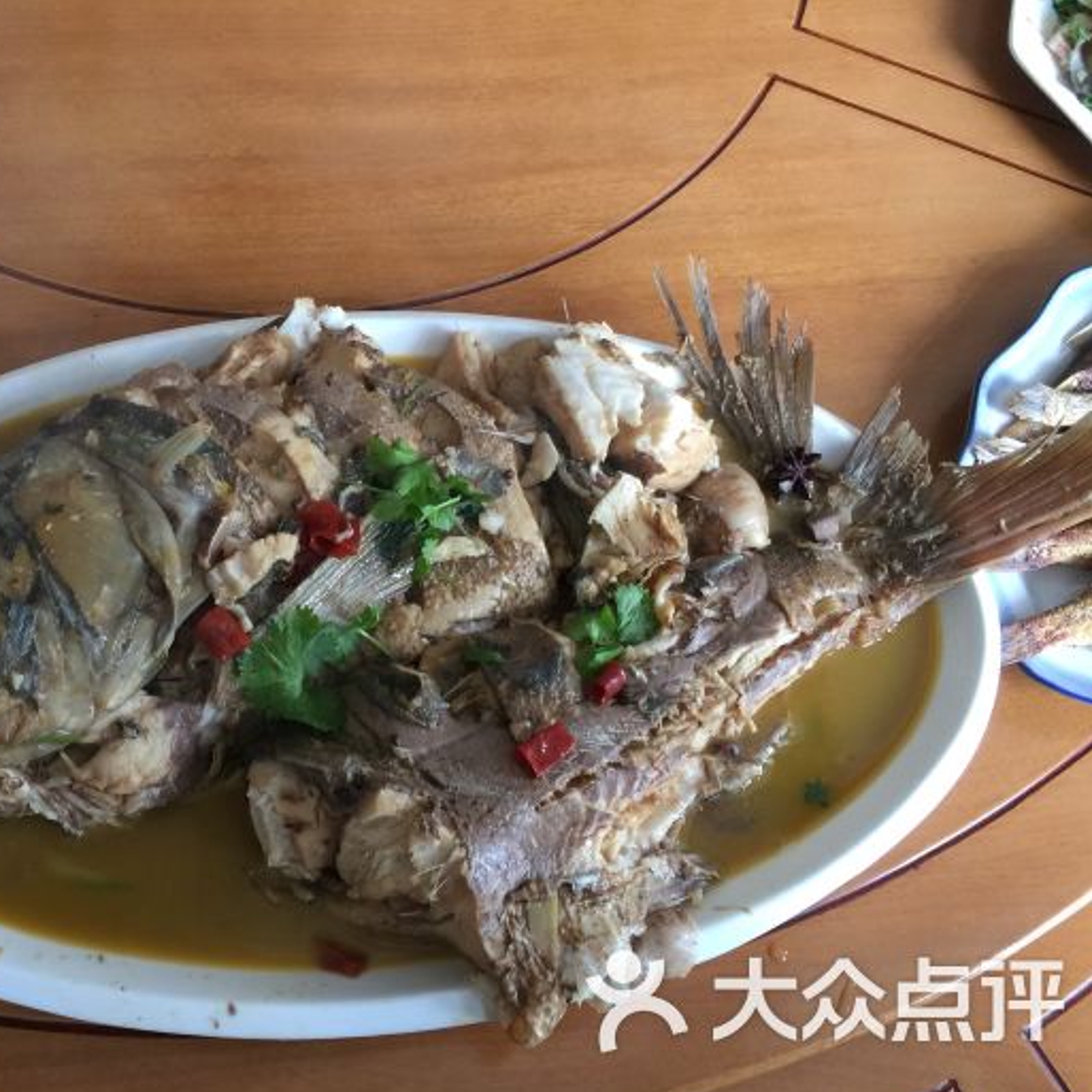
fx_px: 1249
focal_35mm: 35
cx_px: 375
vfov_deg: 47.2
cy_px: 552
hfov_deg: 46.6
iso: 80
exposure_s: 1/33
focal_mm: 4.15
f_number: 2.2
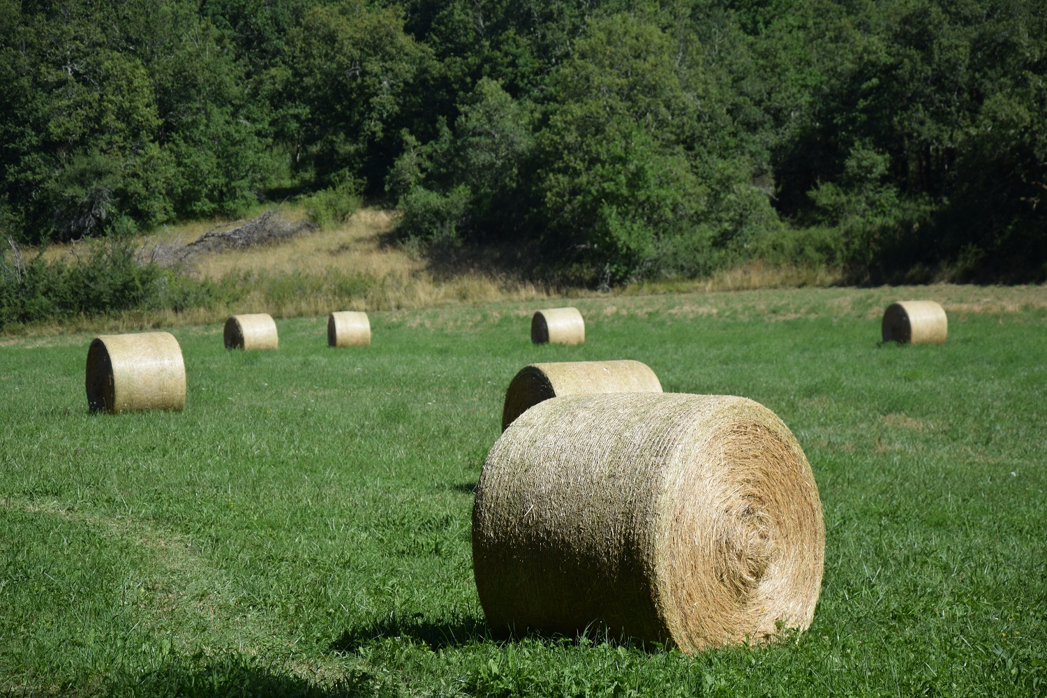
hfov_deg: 16.1
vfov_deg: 10.8
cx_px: 524
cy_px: 349
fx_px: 3708
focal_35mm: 128
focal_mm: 85
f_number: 5.6
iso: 125
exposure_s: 1/640
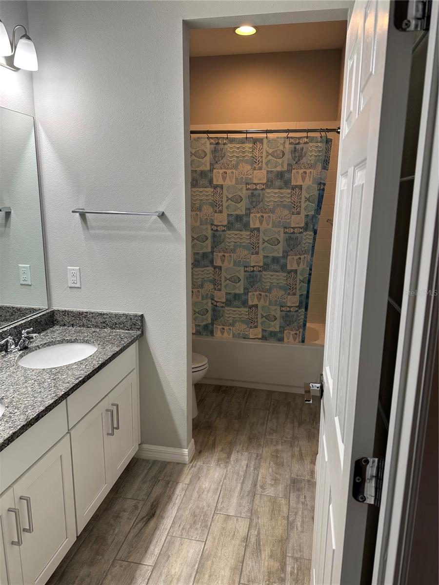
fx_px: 406
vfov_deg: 71.6
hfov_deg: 56.8
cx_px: 220
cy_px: 292
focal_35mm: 24
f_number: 1.78
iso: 80
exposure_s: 1/120
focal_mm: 6.86
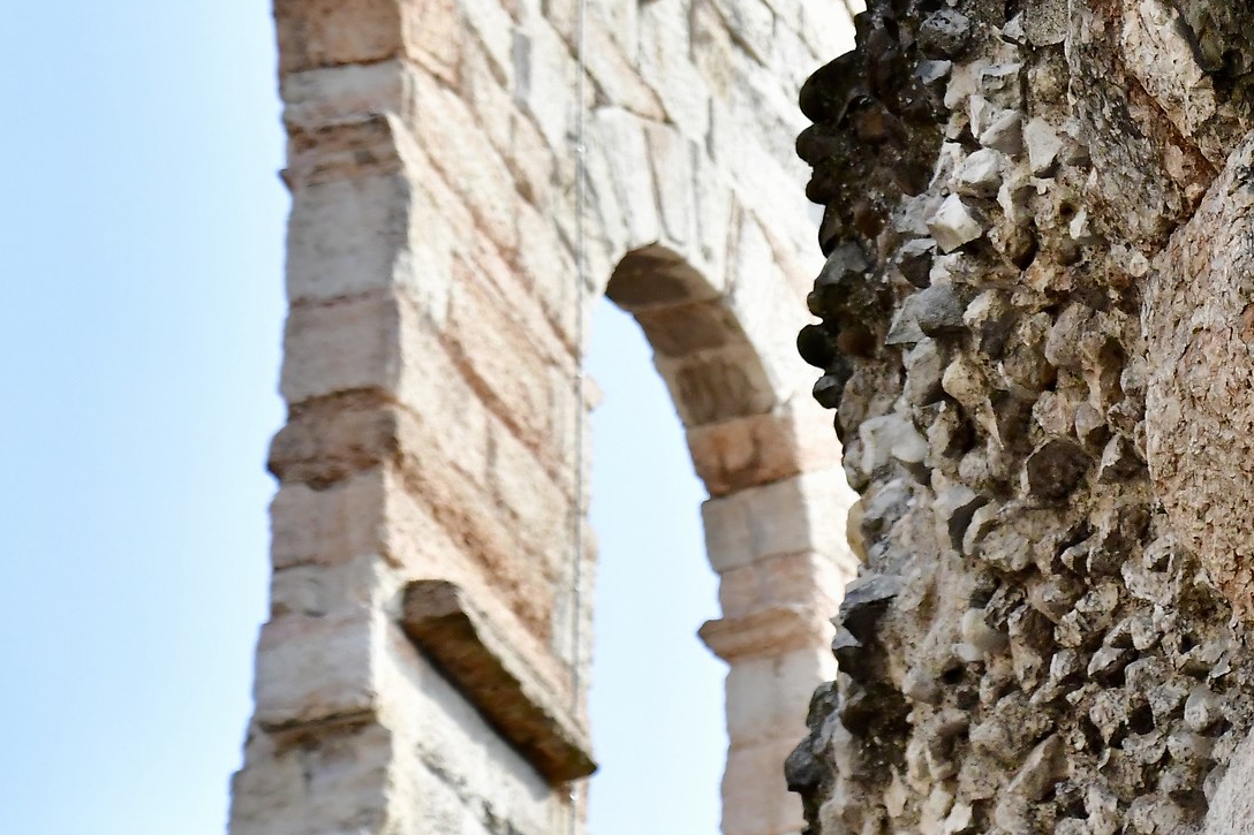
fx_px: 7453
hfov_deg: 9.5
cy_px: 78
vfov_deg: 6.4
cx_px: 1353
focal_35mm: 214
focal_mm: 65
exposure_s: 1/8000
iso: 1600
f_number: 5
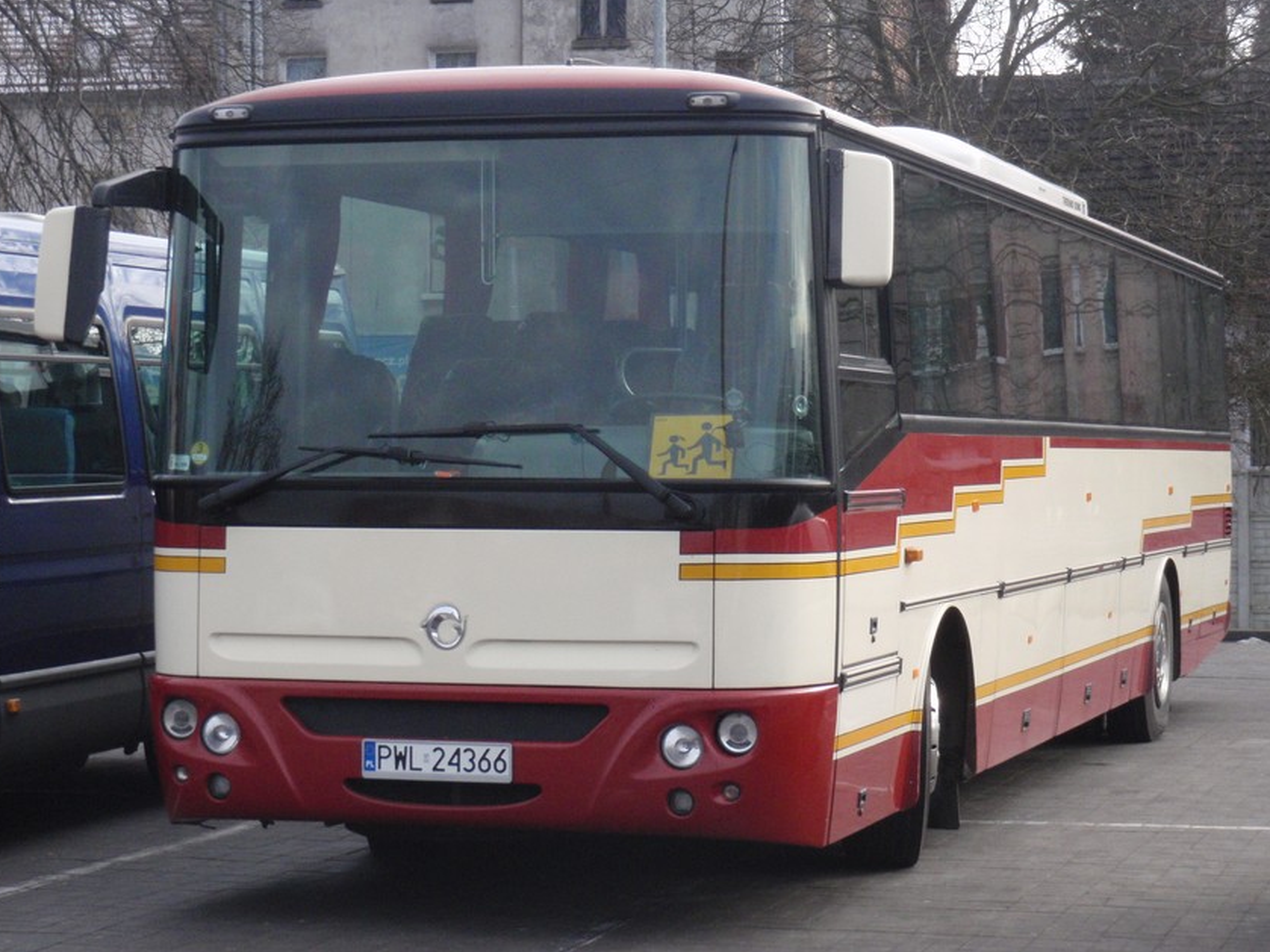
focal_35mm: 89
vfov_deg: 16.6
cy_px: 447
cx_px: 622
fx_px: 3265
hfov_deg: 22.0
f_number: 5.1
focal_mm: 14.94
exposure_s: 1/500
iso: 320
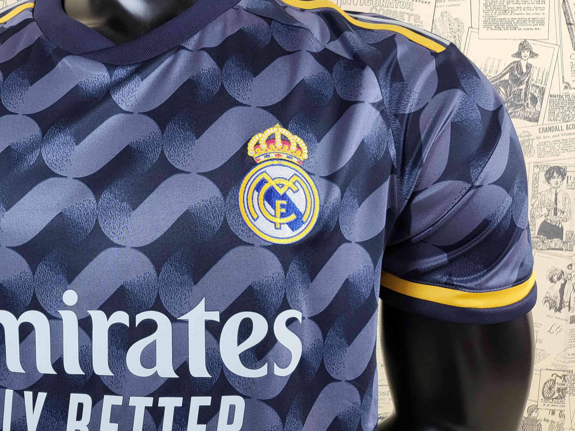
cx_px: 171
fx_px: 615
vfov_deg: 38.6
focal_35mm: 37
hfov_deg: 48.9
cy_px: 192
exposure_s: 1/100
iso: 125
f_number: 1.8
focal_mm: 4.25
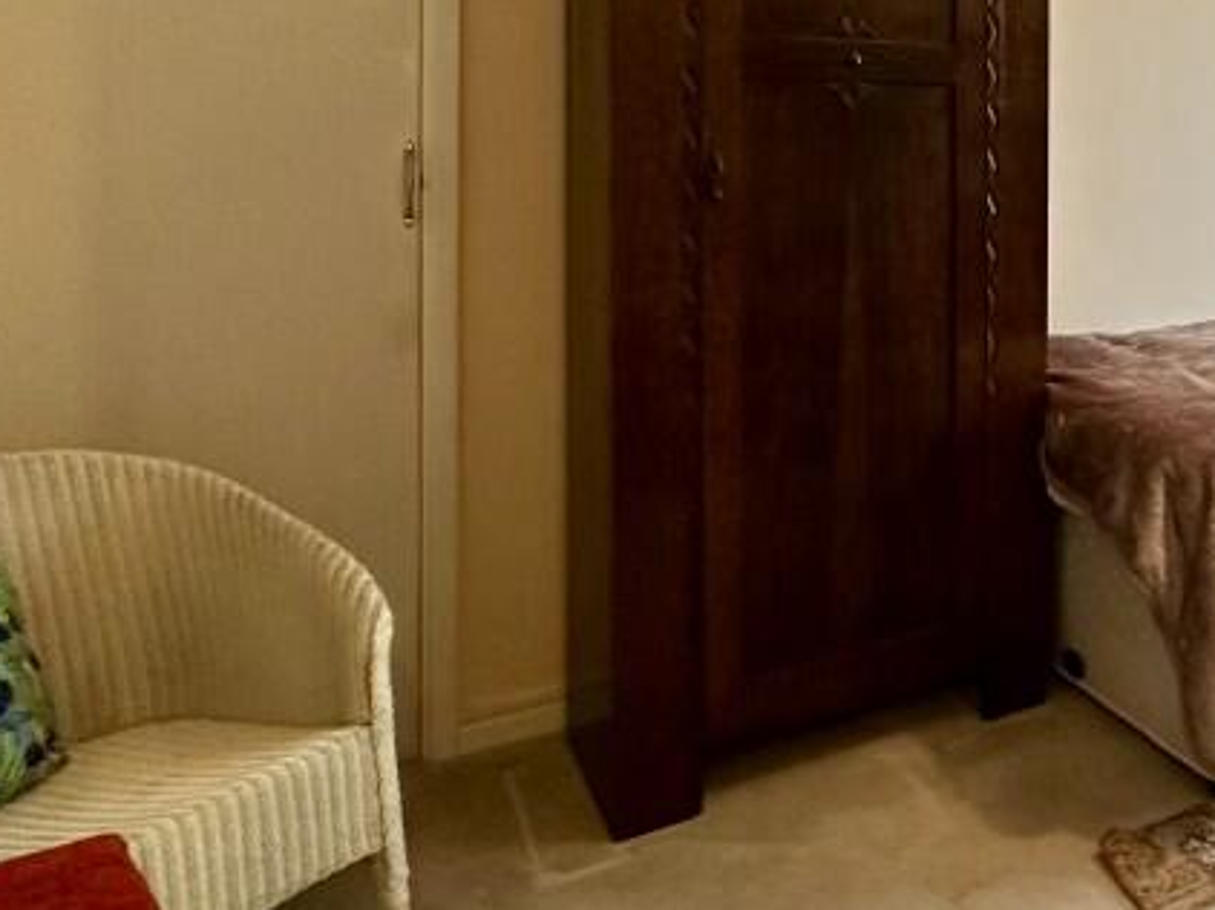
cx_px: 1206
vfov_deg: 39.7
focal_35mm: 34
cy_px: 156
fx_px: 1193
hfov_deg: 45.7
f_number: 2.2
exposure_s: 1/50
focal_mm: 2.22
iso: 400
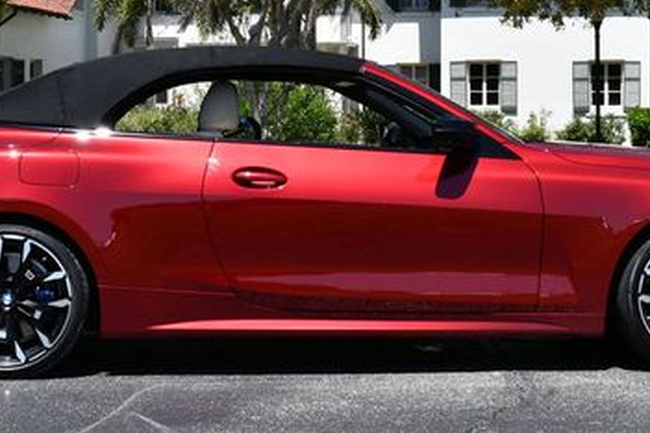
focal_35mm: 95
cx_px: 315
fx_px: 1715
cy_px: 46
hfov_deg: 21.5
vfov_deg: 14.3
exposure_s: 1/250
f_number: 8
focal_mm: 26
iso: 110
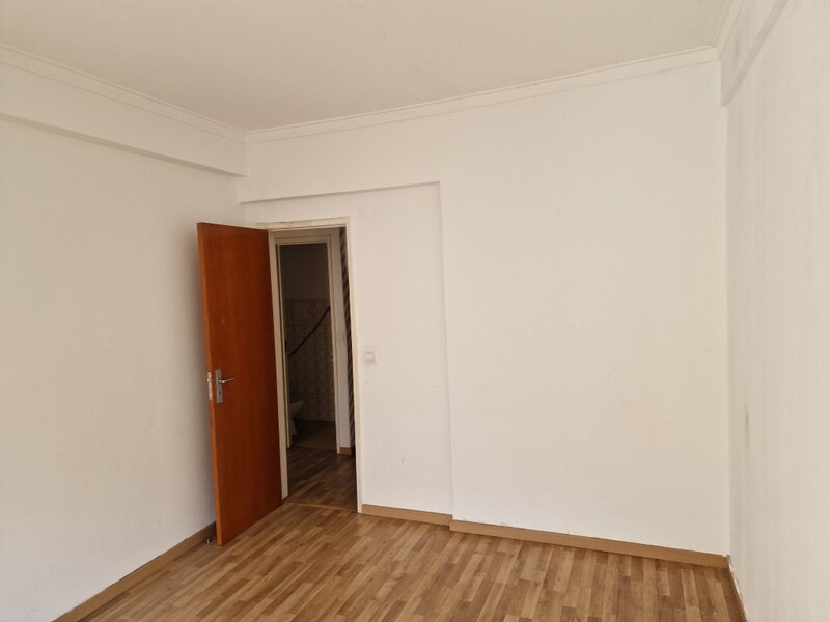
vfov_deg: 58.9
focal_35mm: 23
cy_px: 311
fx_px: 551
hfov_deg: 73.9
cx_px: 415
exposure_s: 1/180
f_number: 1.8
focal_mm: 6.4
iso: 64
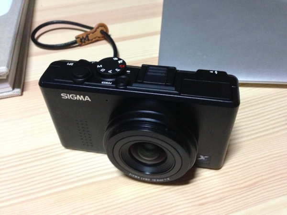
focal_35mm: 33
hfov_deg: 55.4
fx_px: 274
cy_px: 108
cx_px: 144
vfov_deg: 42.9
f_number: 2.4
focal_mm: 4.13
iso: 640
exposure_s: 1/15
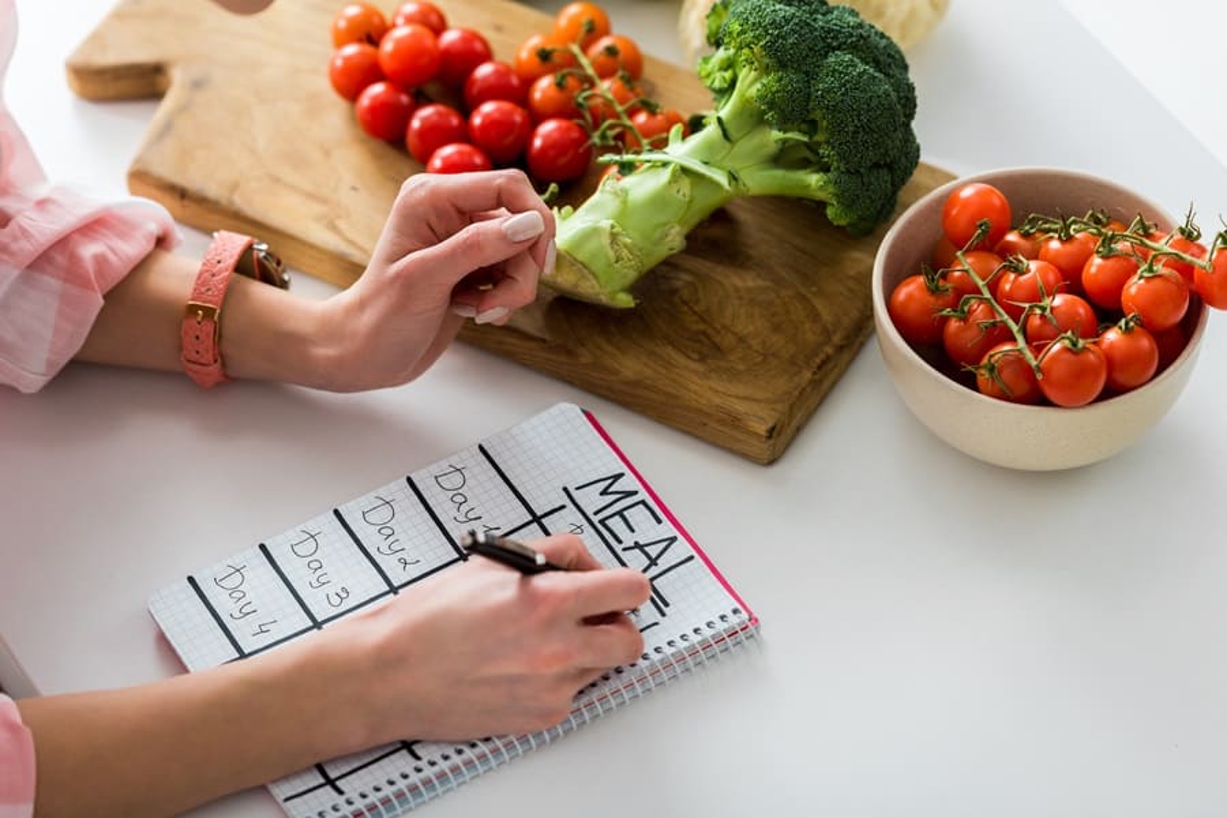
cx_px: 614
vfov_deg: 9.5
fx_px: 4942
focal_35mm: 145
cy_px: 409
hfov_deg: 14.2
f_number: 3.5
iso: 200
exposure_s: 1/200
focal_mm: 145
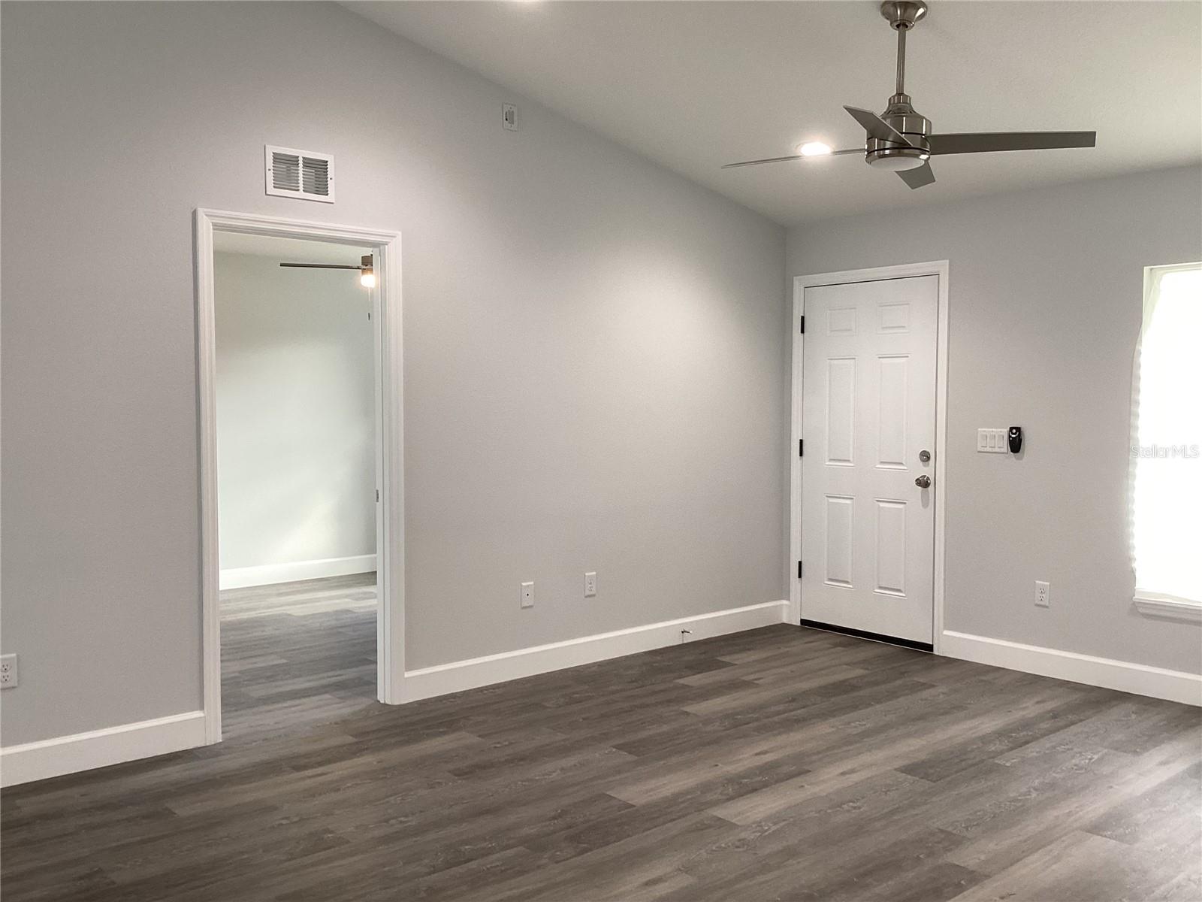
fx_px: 1076
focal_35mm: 31
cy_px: 451
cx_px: 601
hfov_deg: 58.4
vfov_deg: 45.4
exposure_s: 1/60
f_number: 2.4
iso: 100
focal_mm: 3.3
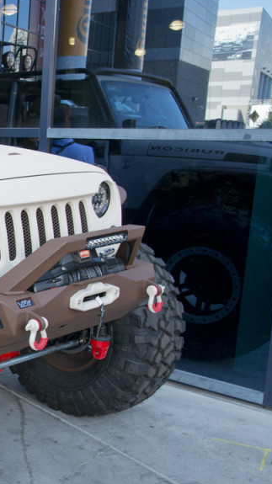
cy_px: 275
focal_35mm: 56
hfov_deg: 18.8
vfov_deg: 37.2
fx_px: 719
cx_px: -141
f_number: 8
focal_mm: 30
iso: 1250
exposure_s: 1/125
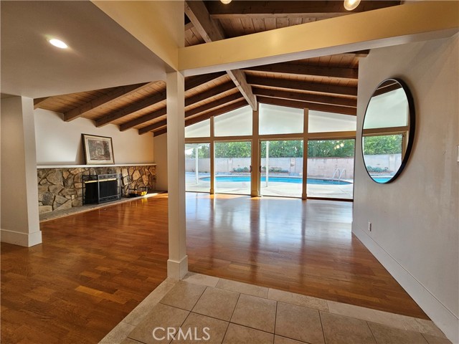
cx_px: 230
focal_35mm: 13
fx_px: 172
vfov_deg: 89.9
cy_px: 172
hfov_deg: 106.2
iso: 80
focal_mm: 2.2
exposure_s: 1/60
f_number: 2.2
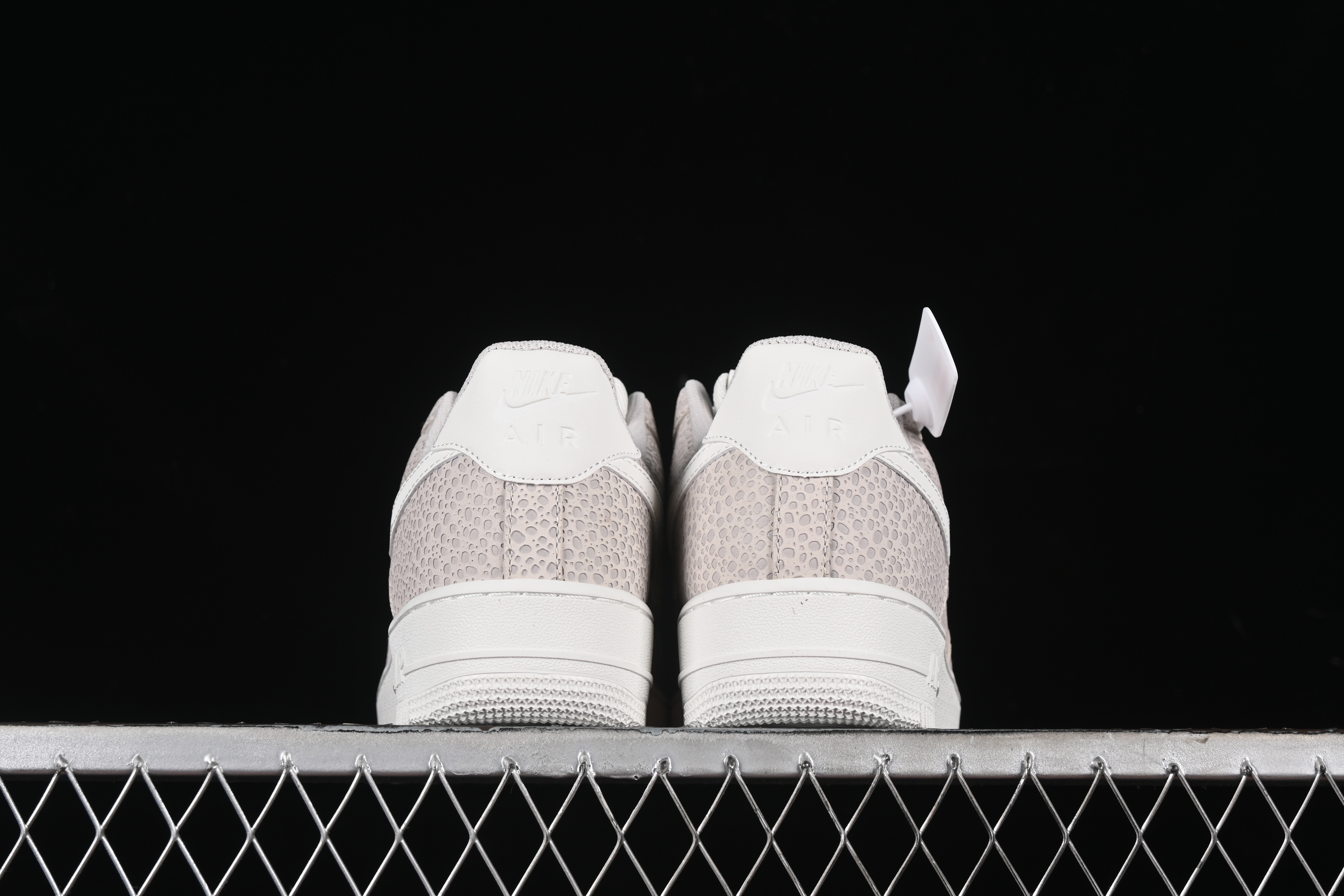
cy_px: 448
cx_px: 672
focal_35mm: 75
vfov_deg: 18.2
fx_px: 2800
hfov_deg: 27.0
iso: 160
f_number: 8
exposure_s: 1/80
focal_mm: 50
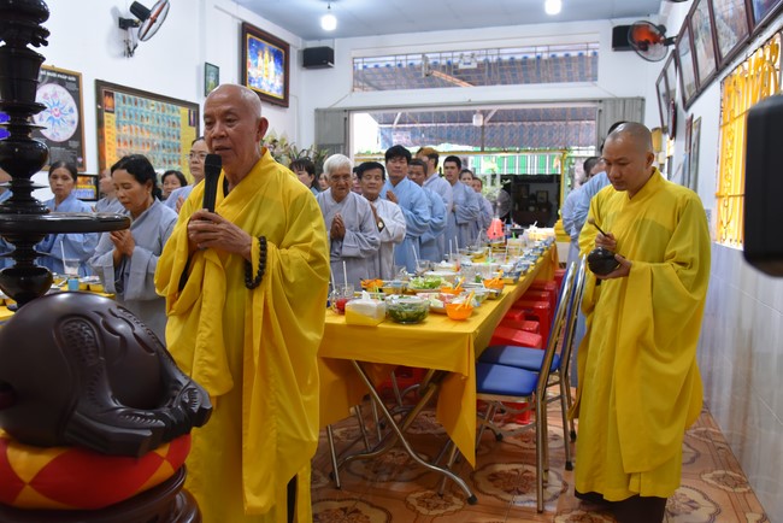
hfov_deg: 61.9
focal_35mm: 30
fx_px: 653
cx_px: 392
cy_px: 262
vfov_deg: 43.6
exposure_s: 1/100
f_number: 5
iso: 1600
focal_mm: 30
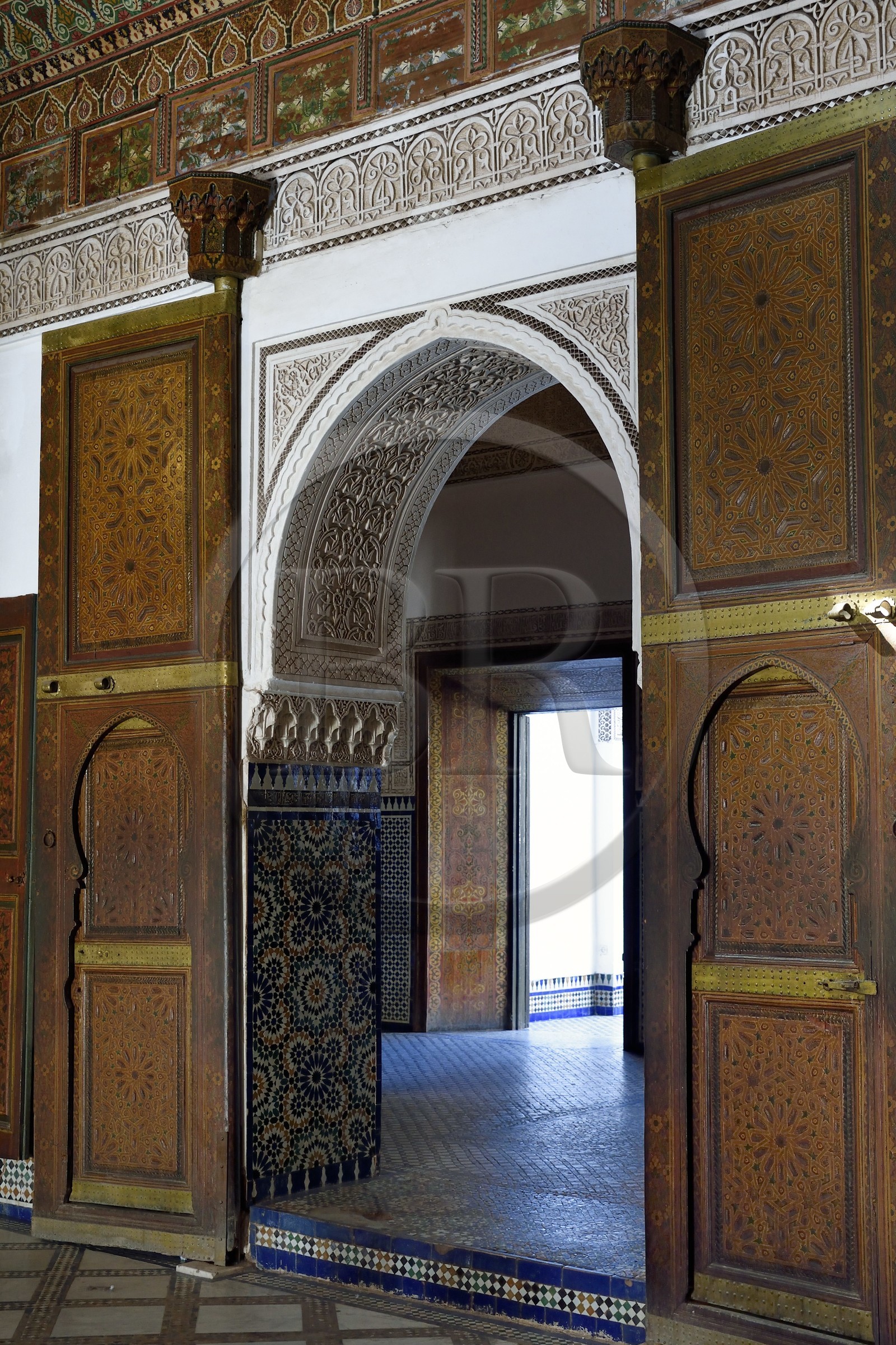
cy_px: 672
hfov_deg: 29.2
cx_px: 448
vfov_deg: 42.7
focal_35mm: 46
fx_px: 1717
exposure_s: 1/30
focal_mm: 46
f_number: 5.6
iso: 1250
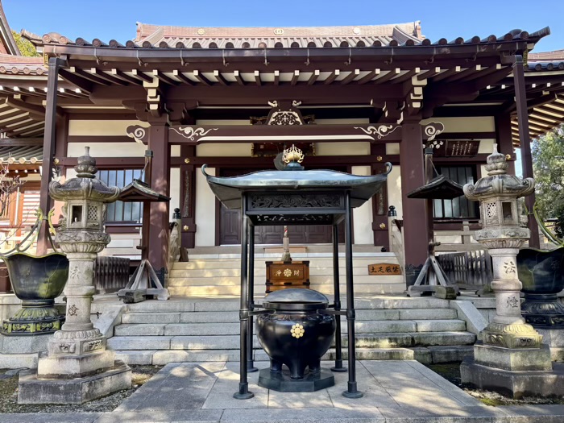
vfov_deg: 53.1
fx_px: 424
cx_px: 282
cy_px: 212
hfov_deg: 67.3
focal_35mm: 26
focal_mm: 5.96
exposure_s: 1/205
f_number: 1.6
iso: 50
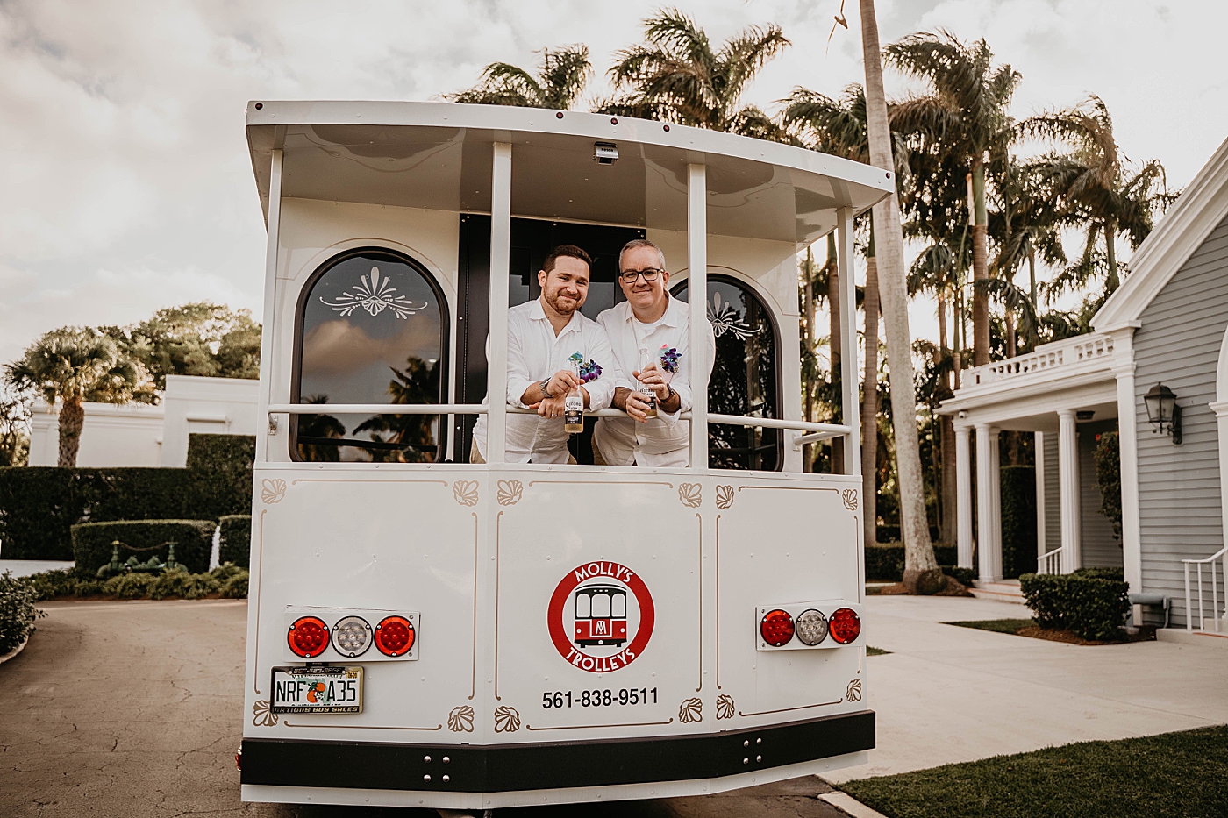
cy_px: 409
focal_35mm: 29
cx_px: 614
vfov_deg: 45.0
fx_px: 989
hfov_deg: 63.7
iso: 160
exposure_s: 1/800
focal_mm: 29
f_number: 2.8
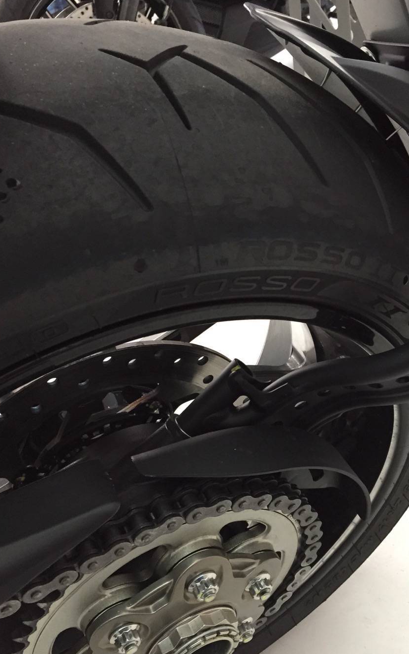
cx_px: 264
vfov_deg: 52.6
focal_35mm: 37
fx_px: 660
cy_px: 374
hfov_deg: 34.2
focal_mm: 4.15
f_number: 2.2
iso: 250
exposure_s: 1/24
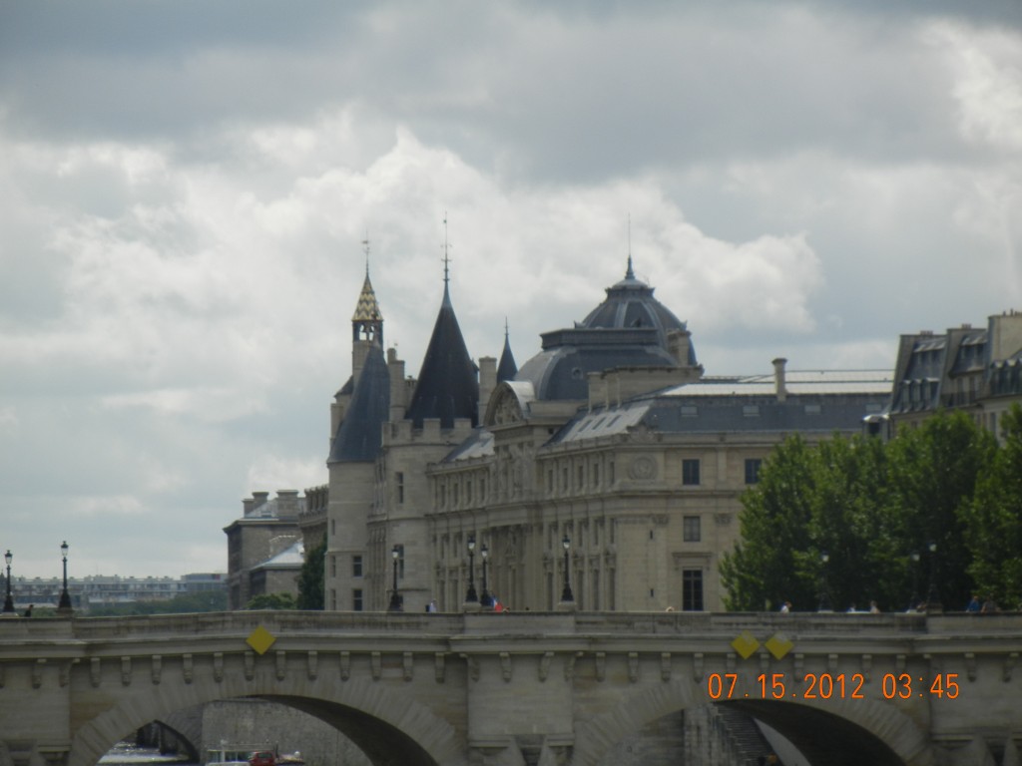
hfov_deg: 8.6
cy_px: 383
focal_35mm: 229
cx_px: 511
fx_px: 6761
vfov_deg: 6.5
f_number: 9.6
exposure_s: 1/426
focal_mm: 41.2
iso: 160
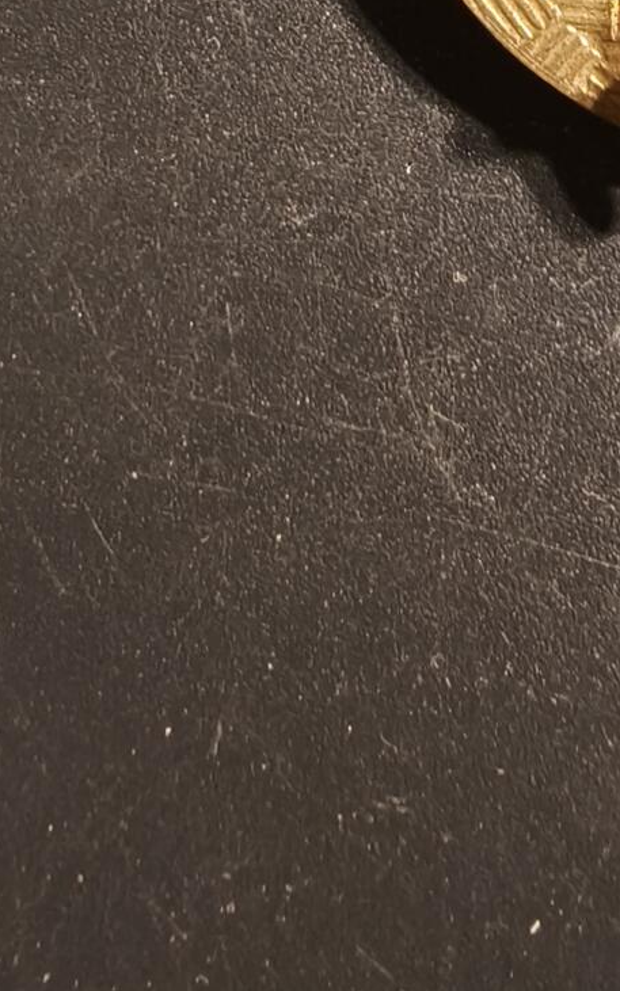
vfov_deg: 32.0
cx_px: 777
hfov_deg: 20.1
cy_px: 56
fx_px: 1622
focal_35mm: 60
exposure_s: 1/50
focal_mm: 2.32
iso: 250
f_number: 2
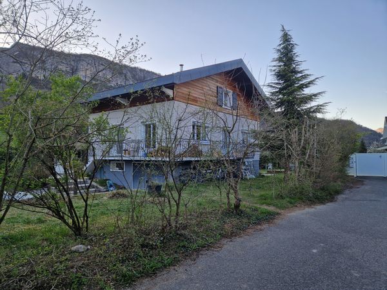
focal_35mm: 23
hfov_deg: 73.9
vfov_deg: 58.9
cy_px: 145
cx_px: 194
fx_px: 257
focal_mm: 5.4
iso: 50
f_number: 1.8
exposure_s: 1/278
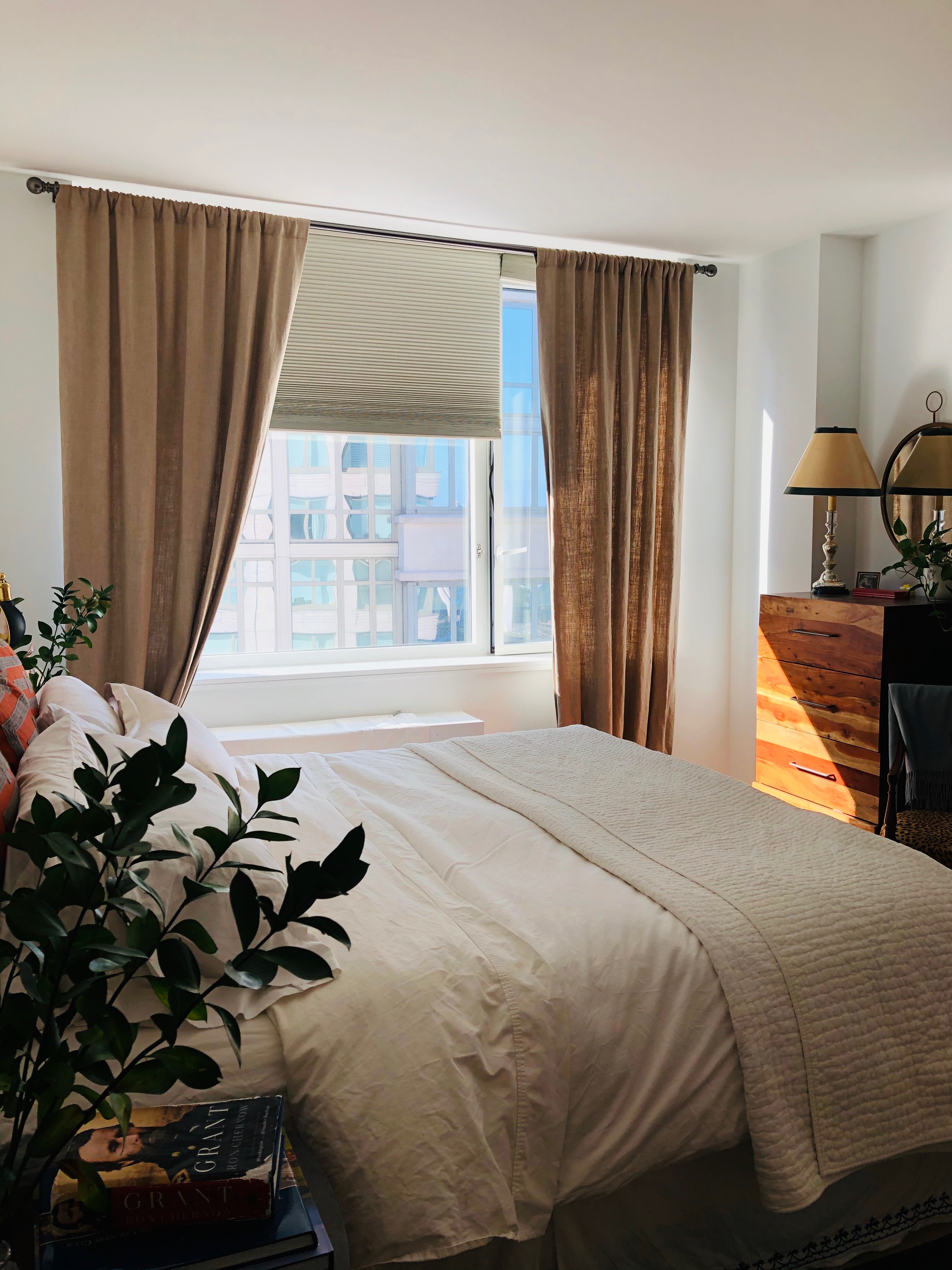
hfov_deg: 49.7
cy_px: 635
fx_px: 1027
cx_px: 476
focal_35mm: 28
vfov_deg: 63.4
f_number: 1.8
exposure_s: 1/148
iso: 20
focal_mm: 3.99
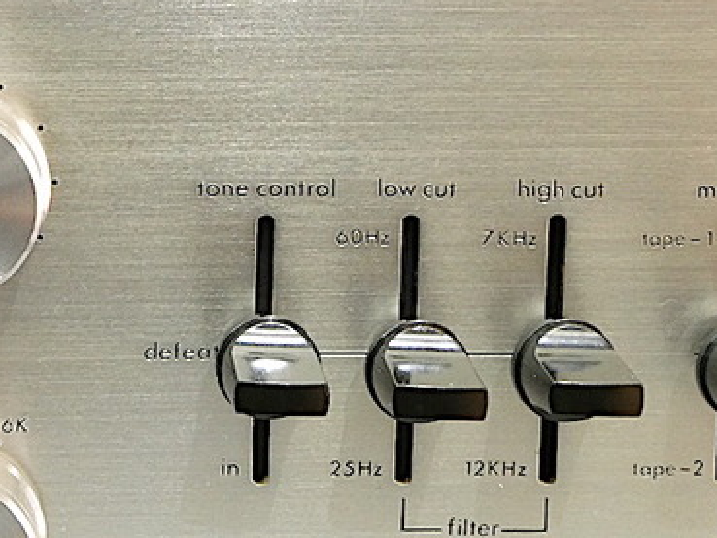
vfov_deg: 11.4
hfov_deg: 14.8
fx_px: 2694
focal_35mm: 130
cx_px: -85
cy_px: 258
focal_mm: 9
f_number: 5.5
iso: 400
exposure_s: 1/8
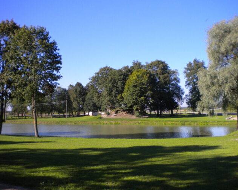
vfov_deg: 40.1
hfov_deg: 49.0
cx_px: 128
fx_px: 261
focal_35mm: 37
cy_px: 94
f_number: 4.6
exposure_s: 1/427
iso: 80
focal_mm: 6.3
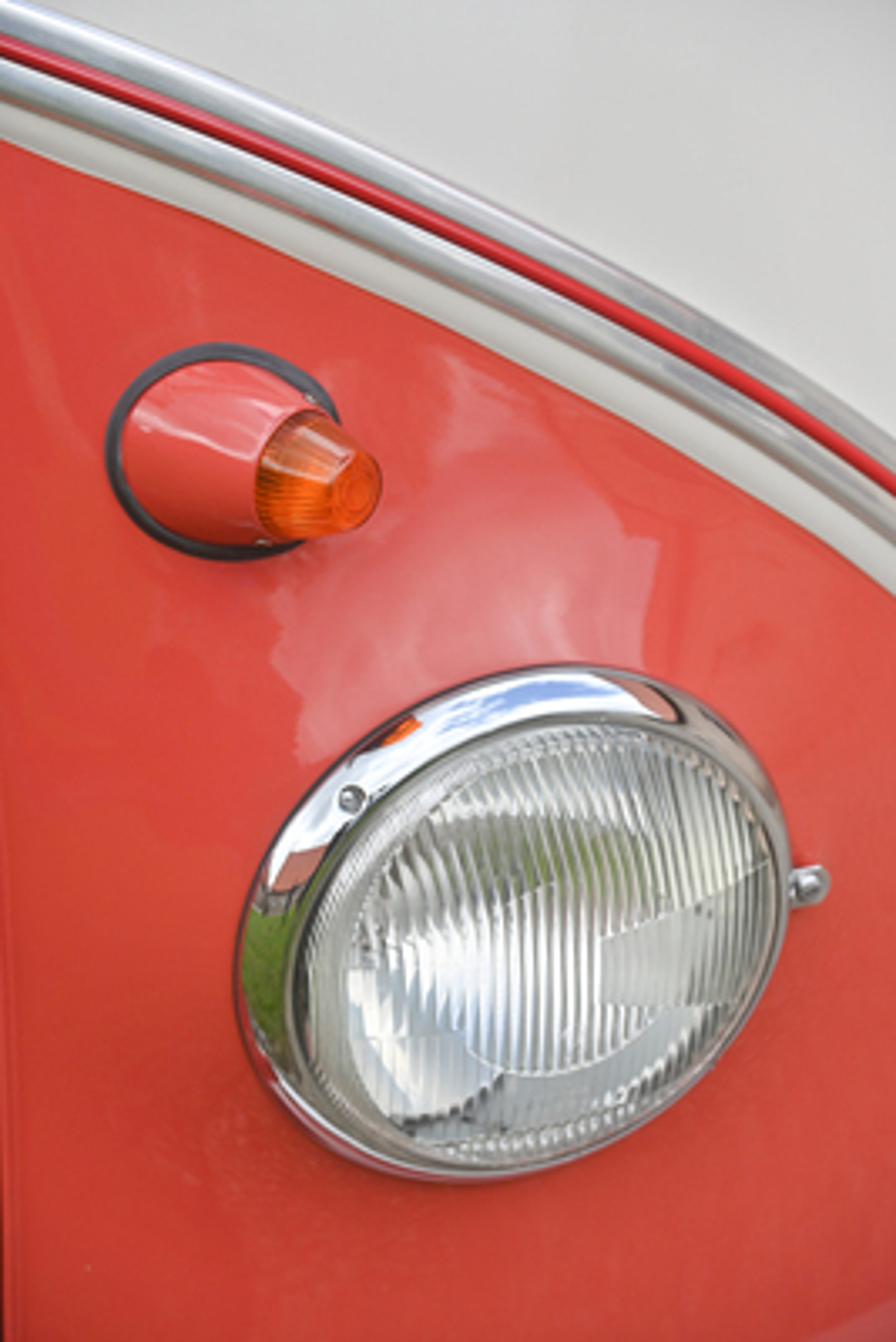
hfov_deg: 12.5
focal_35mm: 110
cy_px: 671
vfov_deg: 18.6
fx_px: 4103
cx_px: 448
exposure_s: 1/2000
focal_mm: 110
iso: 320
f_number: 5.6
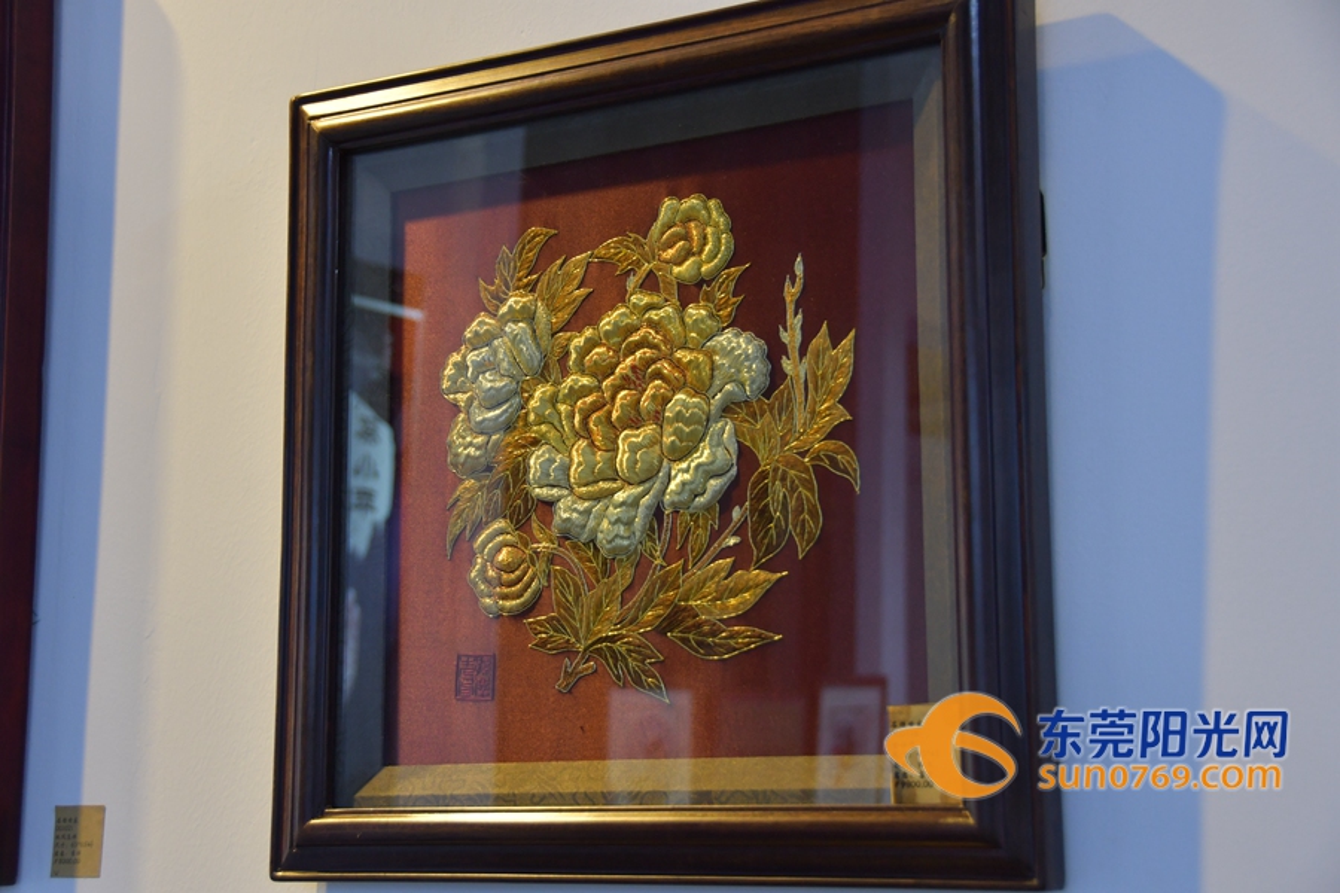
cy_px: 446
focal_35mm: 60
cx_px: 670
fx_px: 2233
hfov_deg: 33.4
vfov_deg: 22.6
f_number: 4.5
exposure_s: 1/160
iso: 1000
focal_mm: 40
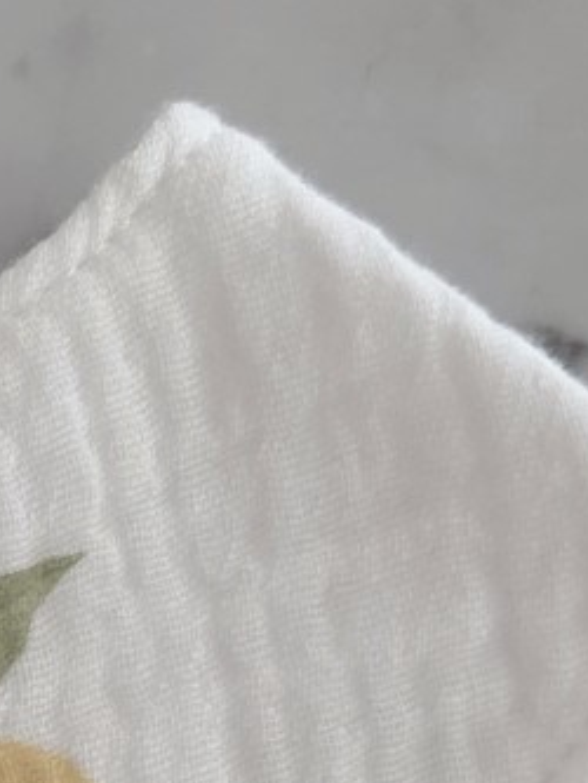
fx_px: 3123
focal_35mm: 138
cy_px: 1138
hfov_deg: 9.3
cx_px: -964
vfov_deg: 13.5
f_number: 1.7
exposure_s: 1/66.2
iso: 400
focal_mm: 6.3
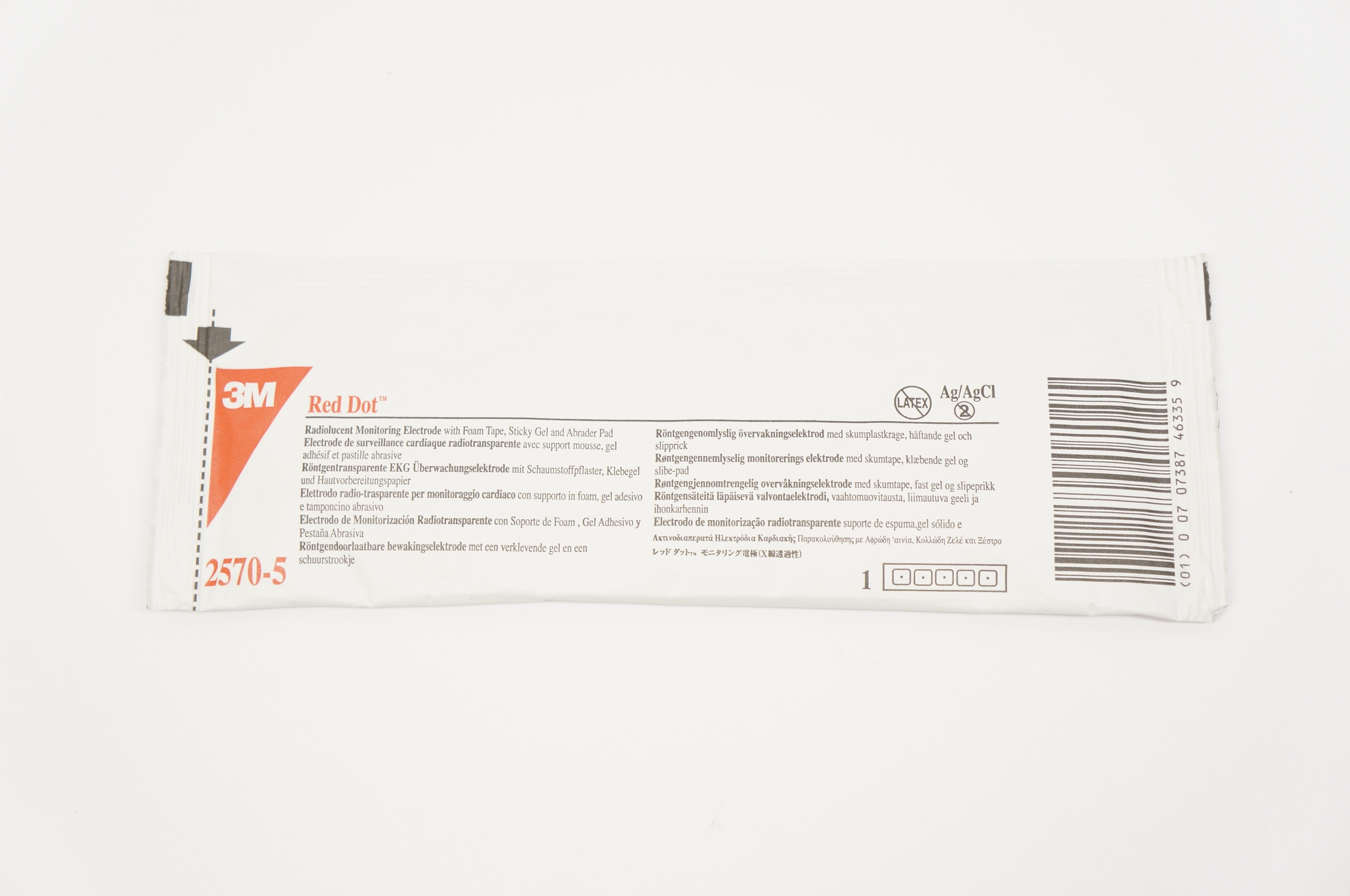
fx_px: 1910
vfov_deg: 26.4
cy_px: 448
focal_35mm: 51
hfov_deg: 38.9
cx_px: 675
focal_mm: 34
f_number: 5.6
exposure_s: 1/60
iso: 400
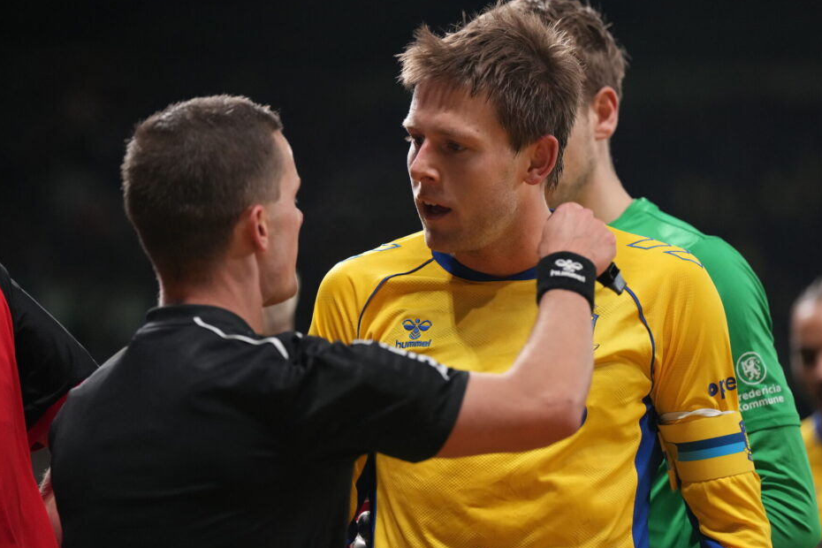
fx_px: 4954
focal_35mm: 217
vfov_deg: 6.3
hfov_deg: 9.5
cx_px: 449
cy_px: 282
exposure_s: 1/1250
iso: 3200
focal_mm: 197
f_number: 2.8
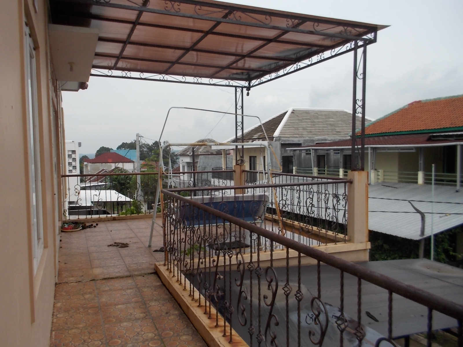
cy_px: 174
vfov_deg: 48.2
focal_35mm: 29
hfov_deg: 61.7
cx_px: 232
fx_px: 388
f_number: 3.3
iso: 80
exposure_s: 1/1000
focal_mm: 4.1
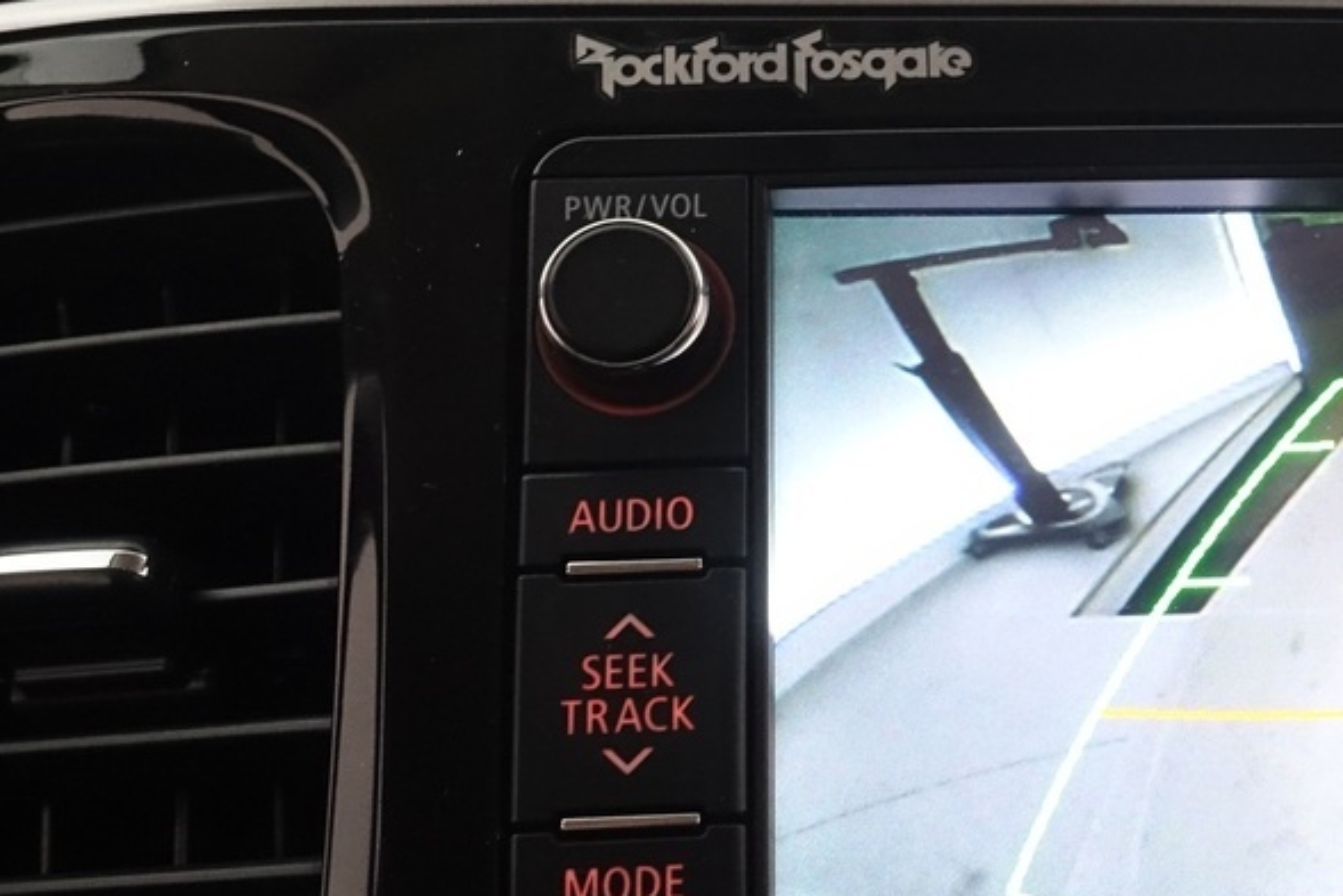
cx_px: 1348
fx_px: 2463
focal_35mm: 66
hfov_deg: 28.6
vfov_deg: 20.6
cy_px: 422
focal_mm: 8.8
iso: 1000
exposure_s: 1/30
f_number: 4
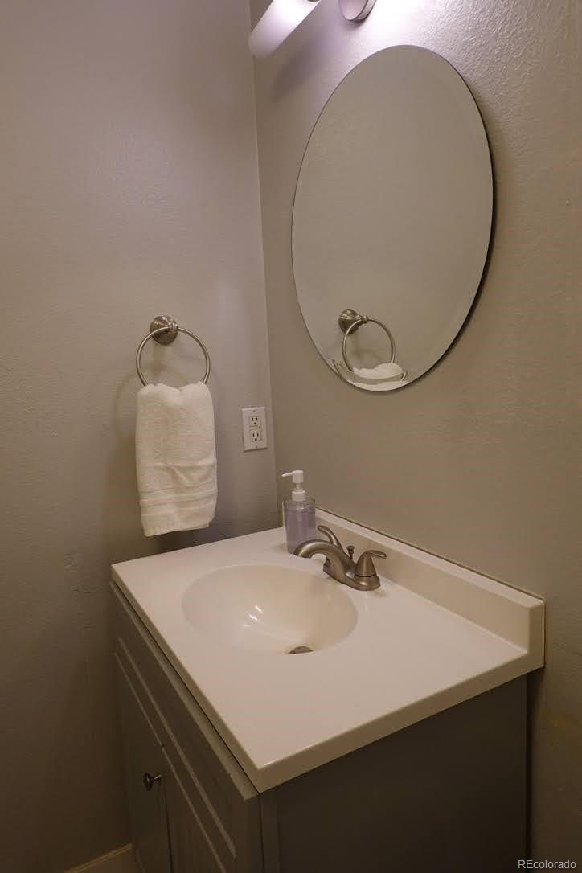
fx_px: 582
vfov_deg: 73.7
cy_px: 436
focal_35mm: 24
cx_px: 291
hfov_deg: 53.1
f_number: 2.8
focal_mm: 9
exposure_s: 1/30
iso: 320
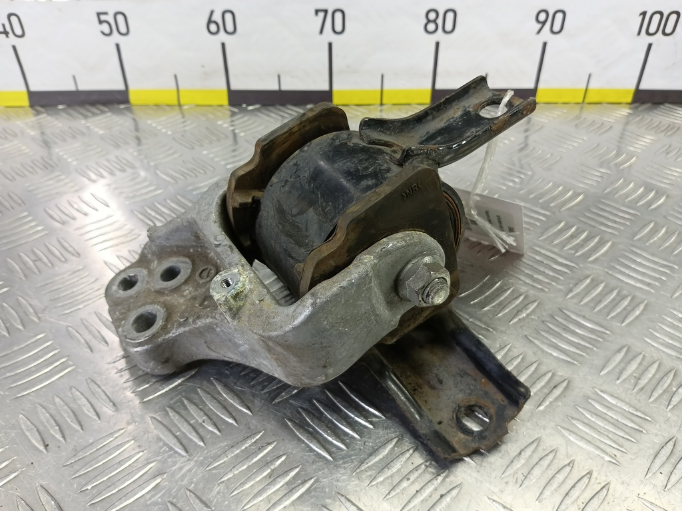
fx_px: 453
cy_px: 256
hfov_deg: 73.9
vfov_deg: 58.9
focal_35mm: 23
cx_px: 341
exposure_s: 1/50
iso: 172
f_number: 1.6
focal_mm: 4.11
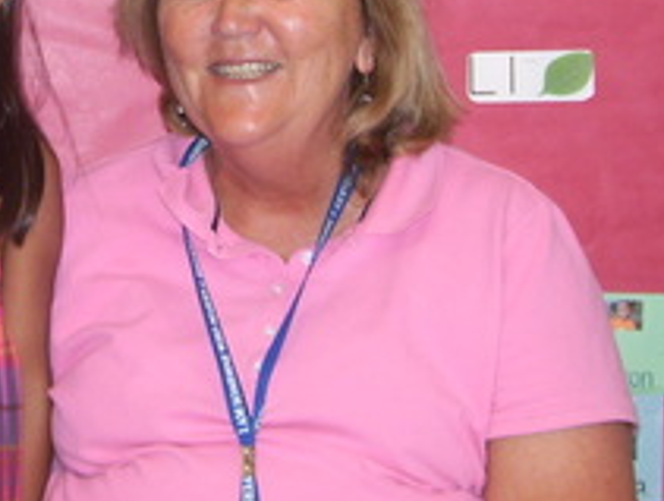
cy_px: -69
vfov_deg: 13.3
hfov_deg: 17.8
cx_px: 76
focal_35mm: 109
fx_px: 2094
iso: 80
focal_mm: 6
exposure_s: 1/60
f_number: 2.7
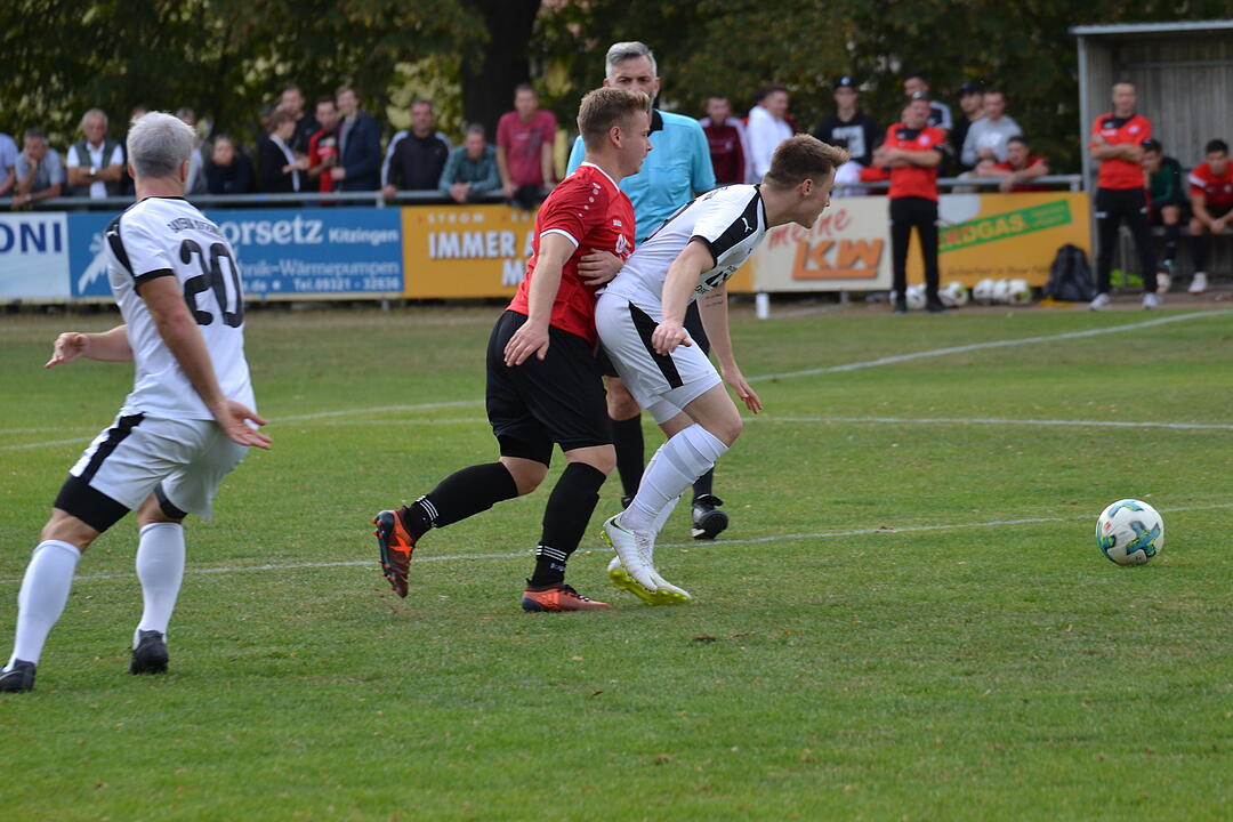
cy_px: 411
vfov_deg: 5.7
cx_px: 616
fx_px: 8219
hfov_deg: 8.6
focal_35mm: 240
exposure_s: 1/500
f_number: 4.8
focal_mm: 160
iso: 400
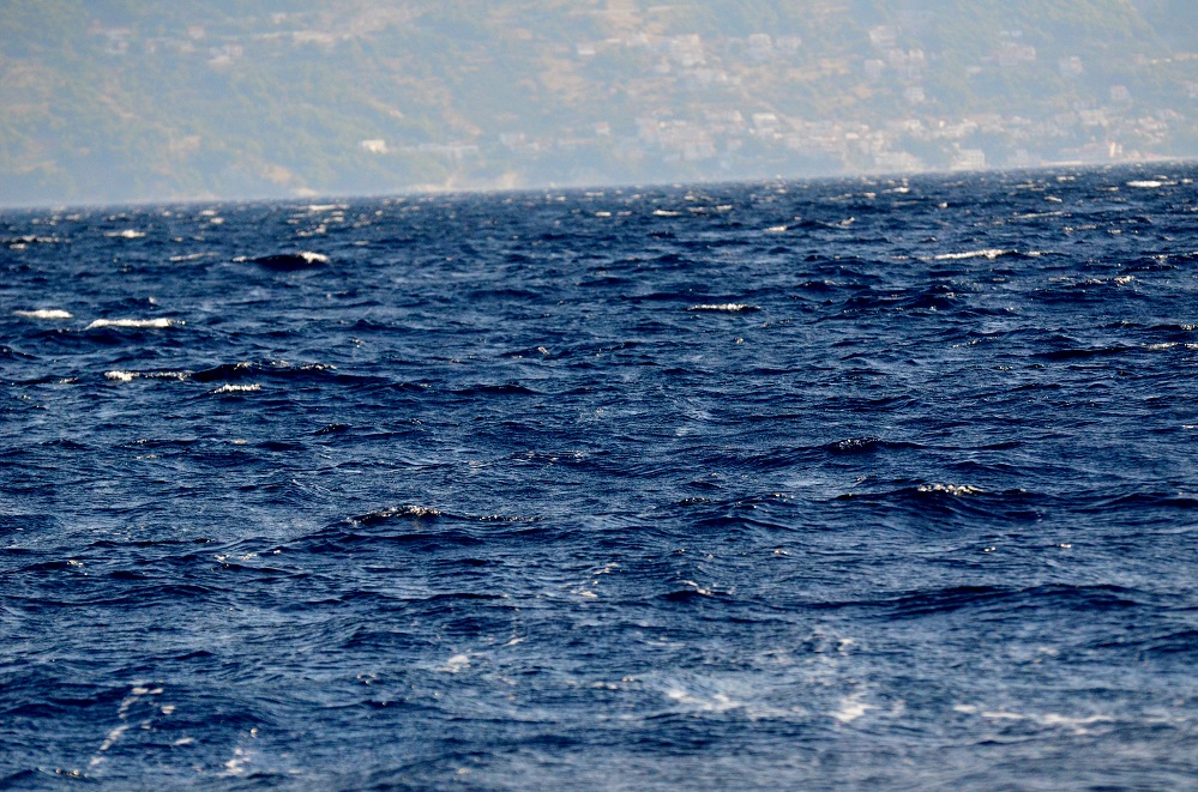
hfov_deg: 7.6
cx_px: 599
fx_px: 8964
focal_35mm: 270
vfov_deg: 5.1
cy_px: 396
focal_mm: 180
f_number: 5
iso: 2500
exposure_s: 1/8000
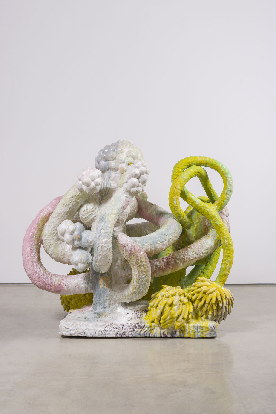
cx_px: 138
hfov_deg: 27.0
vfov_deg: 39.6
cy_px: 207
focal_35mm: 50
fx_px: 575
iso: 200
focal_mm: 50
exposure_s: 1/125
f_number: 16
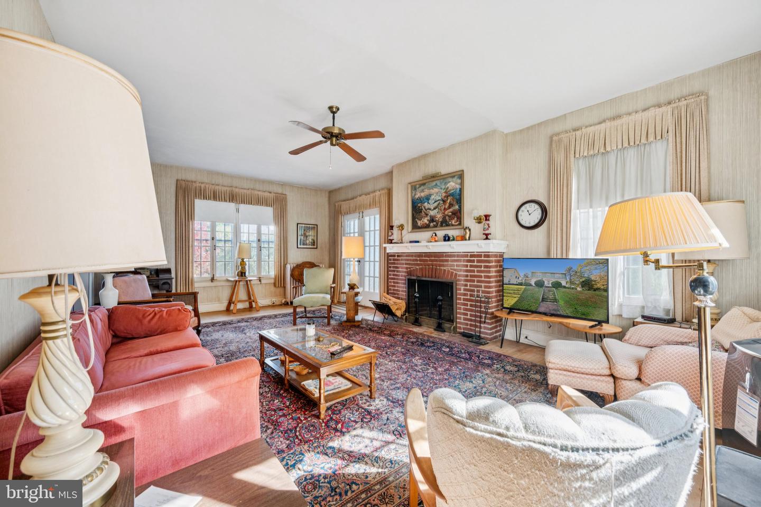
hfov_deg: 104.3
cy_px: 254
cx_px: 380
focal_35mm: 14
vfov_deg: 81.2
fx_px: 296
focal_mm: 14
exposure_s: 1/40
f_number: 7.1
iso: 400
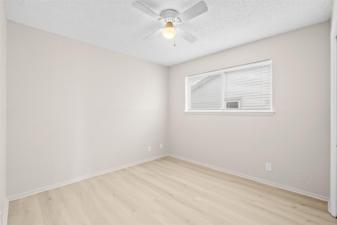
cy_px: 112
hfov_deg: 96.7
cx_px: 168
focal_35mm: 16
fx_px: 150
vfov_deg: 73.7
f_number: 9
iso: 400
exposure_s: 1/2.5
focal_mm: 16
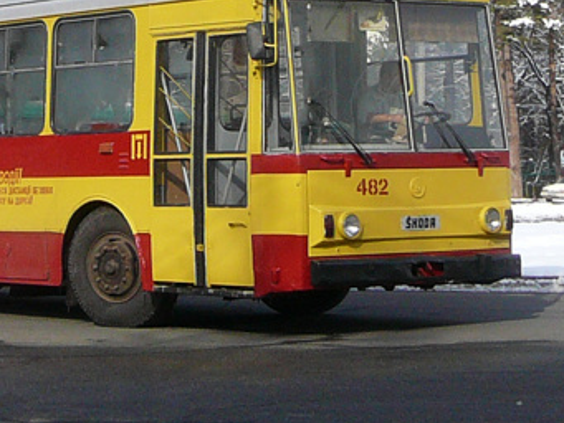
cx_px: 106
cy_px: -5
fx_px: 2005
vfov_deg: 11.9
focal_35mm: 123
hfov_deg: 15.9
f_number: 5
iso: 100
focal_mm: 6.1
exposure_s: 1/500
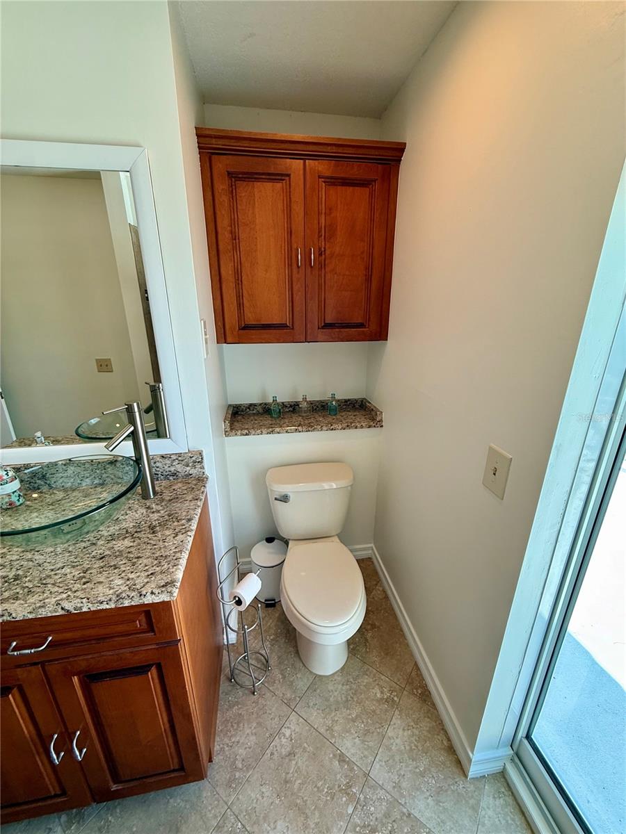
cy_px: 417
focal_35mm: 14
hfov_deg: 85.7
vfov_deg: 102.1
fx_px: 338
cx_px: 313
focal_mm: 2.22
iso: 80
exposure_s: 1/120
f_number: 2.2
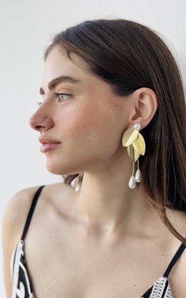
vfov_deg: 38.9
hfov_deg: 24.8
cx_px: 107
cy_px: 149
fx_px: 422
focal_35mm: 52
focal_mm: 6.76
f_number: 1.78
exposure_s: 1/183
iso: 64
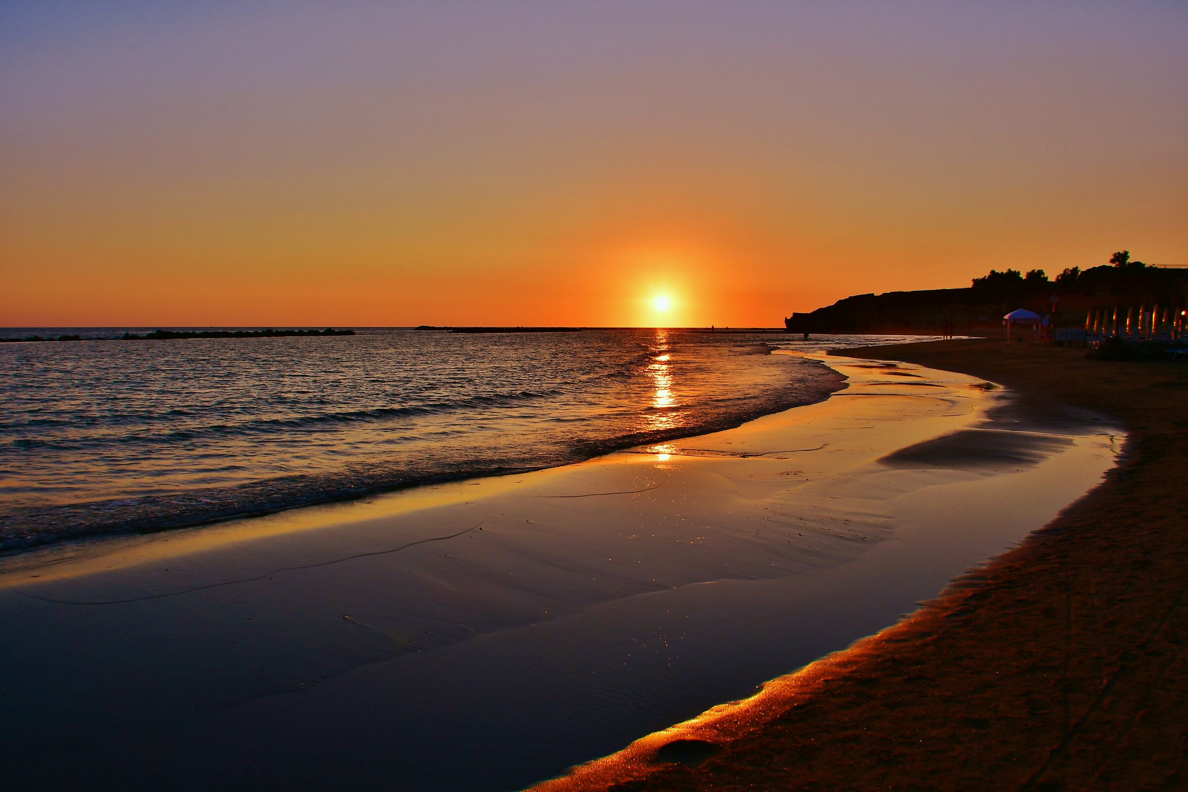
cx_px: 594
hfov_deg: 67.4
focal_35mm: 27
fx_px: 891
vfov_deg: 47.9
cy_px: 396
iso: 100
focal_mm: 18
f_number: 11
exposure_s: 1/160
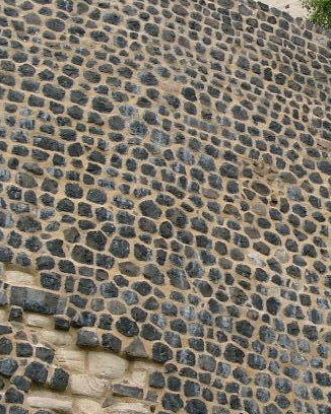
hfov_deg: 16.9
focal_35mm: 90
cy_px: 262
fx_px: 1103
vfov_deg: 21.2
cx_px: 287
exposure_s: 1/192
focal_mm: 9.82
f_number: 4
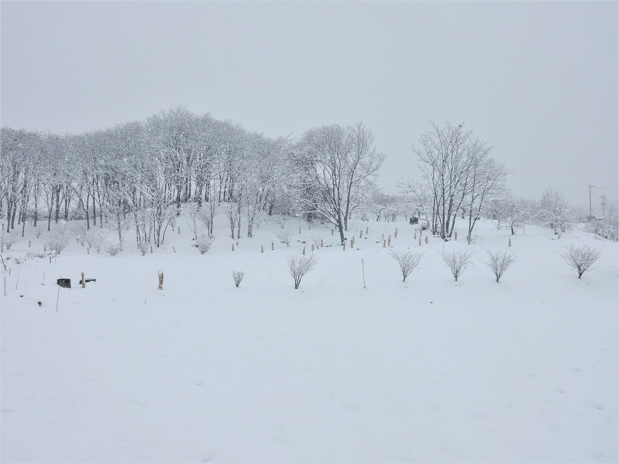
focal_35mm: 51
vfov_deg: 28.6
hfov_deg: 37.5
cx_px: 310
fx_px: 912
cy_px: 232
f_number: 4.5
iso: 125
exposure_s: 1/400
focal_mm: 9
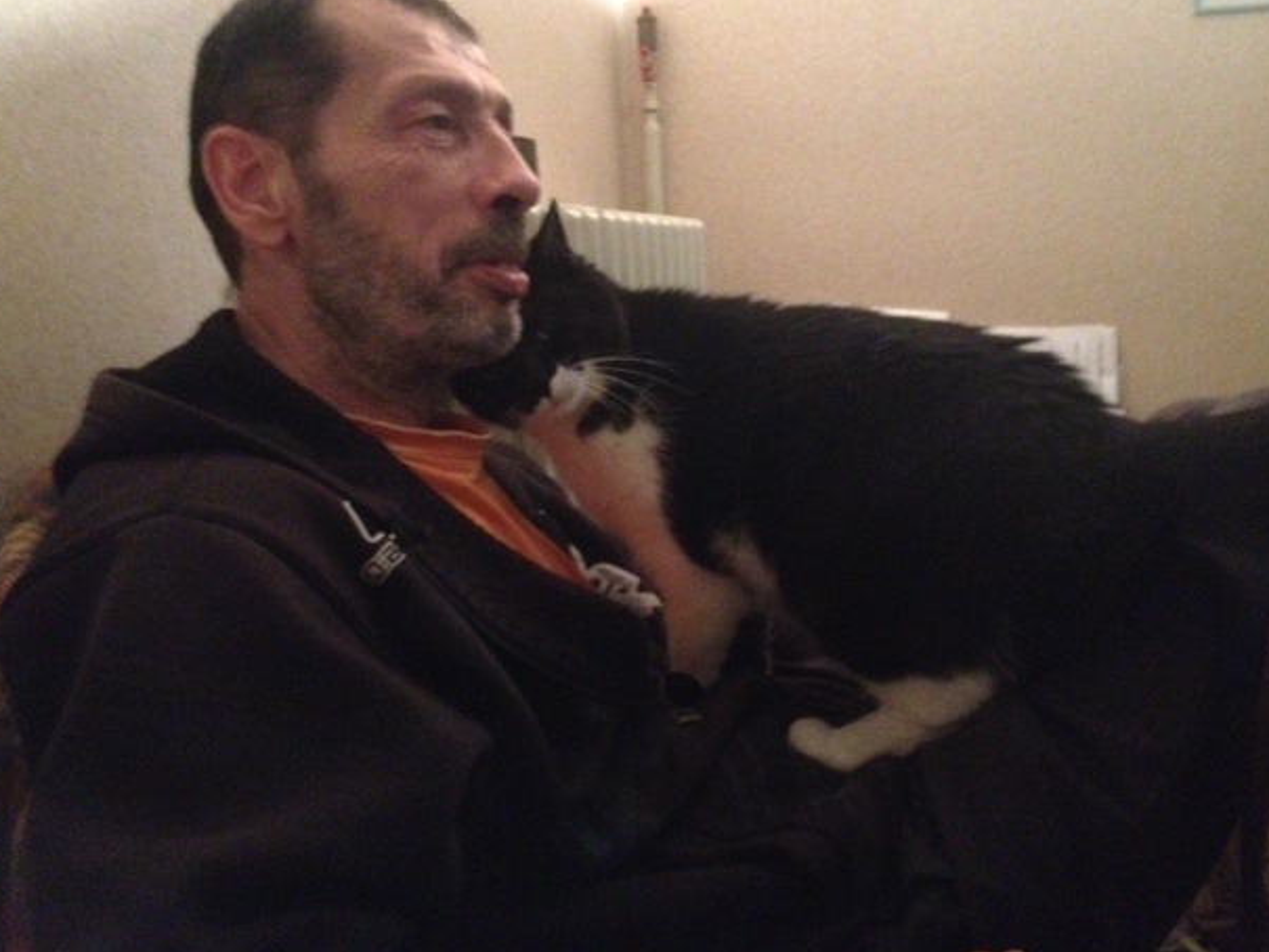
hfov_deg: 50.1
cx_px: 640
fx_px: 1357
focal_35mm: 37
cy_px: 453
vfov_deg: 38.7
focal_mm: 4.28
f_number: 2.4
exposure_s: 1/15
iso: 800
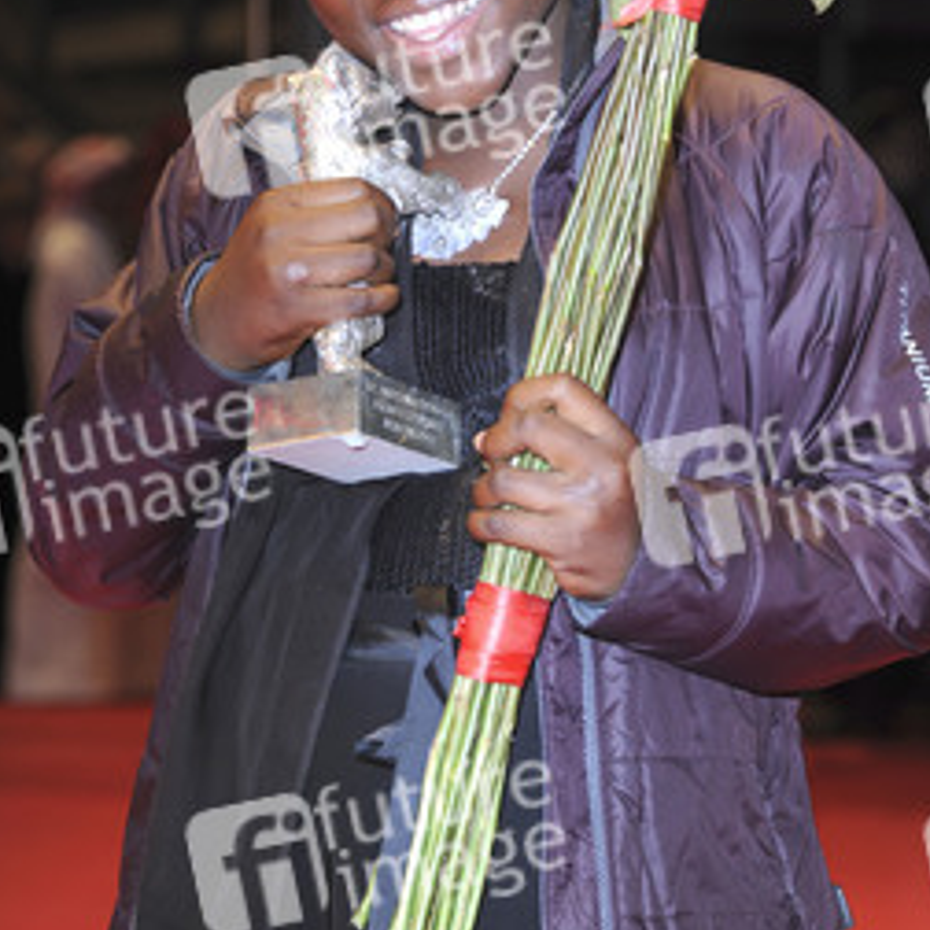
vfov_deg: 10.8
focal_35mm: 162
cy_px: 295
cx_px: 483
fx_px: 4924
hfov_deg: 10.8
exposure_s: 1/160
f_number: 5.6
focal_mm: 120
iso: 1000
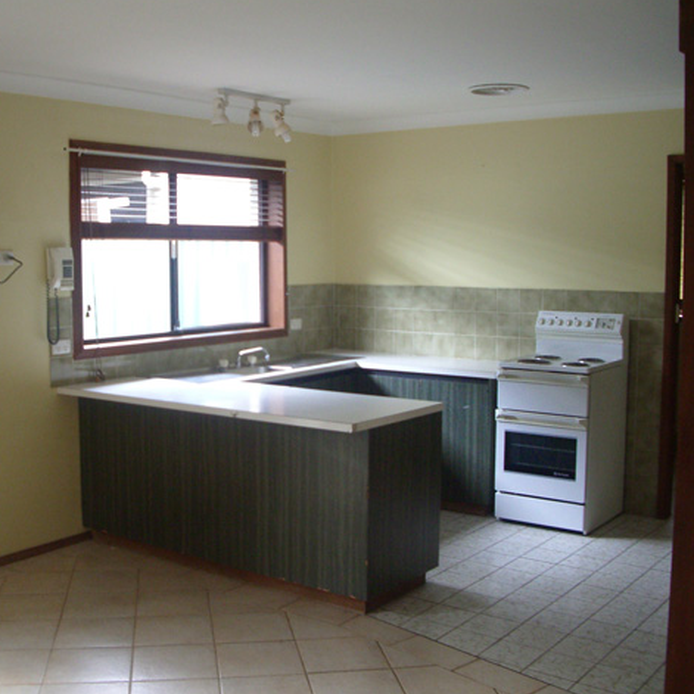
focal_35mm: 42
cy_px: 345
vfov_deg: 40.0
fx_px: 953
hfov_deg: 39.8
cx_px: 273
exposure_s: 1/30
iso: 200
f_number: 2.6
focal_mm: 5.8
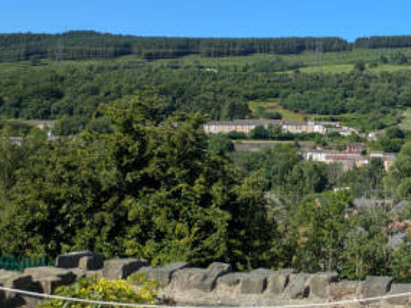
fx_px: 606
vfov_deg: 28.4
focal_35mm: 51
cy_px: 110
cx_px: 398
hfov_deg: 34.5
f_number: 1.89
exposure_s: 1/1247
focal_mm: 5.43
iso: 51
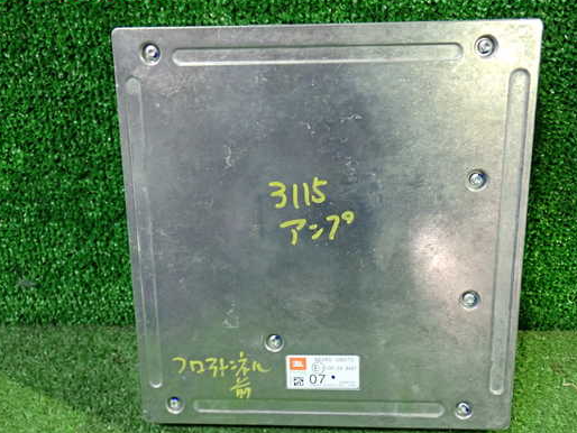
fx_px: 584
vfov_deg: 40.7
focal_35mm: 35
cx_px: 290
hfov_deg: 52.6
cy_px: 229
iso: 640
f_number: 2.3
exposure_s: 1/30
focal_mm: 5.4
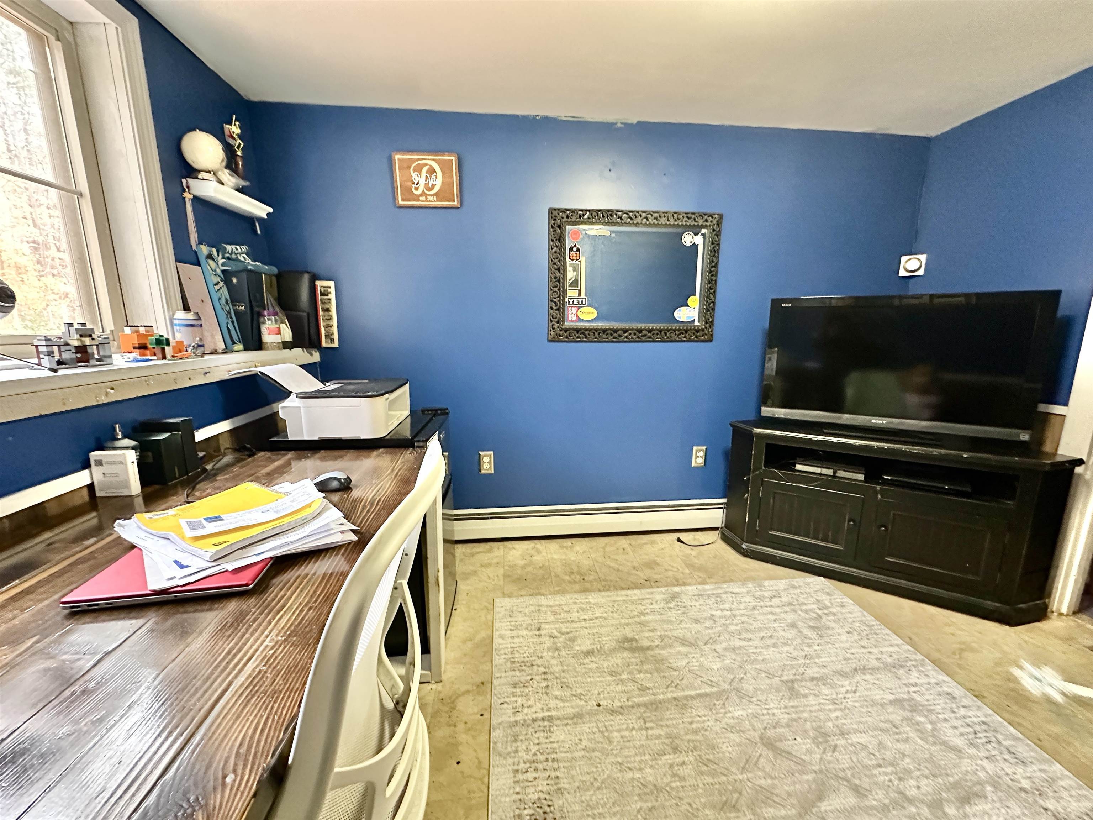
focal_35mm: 14
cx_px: 546
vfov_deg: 85.7
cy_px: 410
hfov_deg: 102.1
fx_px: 442
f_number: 2.2
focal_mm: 2.22
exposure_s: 1/40
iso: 800
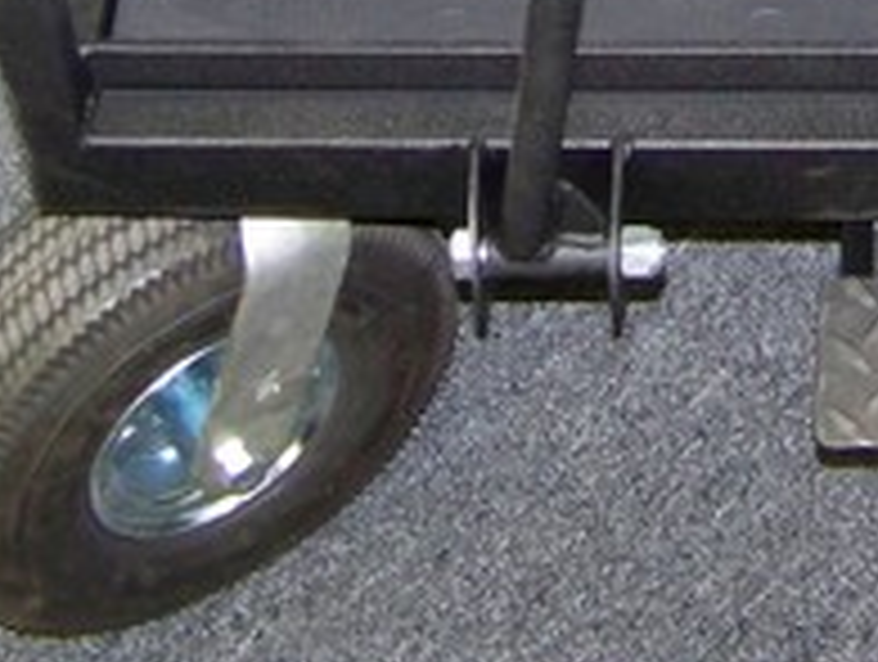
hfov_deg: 15.0
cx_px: 887
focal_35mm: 129
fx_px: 3278
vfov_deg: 10.9
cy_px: -471
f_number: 2.8
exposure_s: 1/30
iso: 200
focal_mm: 5.85
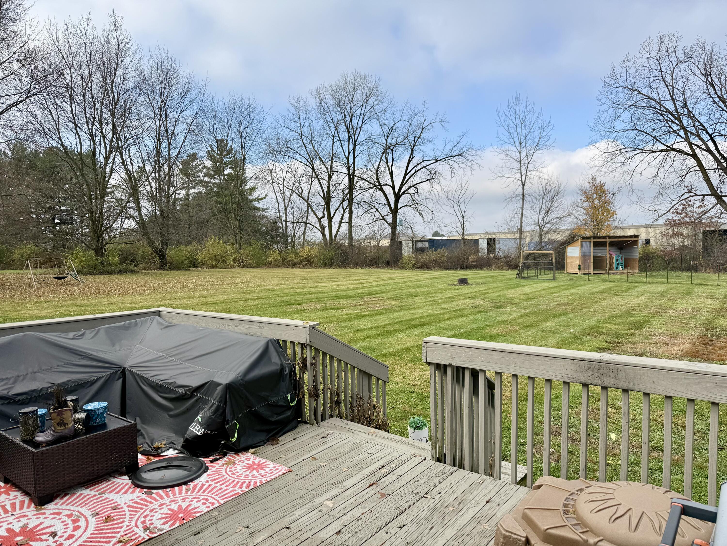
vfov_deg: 56.8
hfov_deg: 71.6
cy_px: 273
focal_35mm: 24
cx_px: 364
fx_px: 504
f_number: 1.78
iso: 80
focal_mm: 6.76
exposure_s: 1/2445
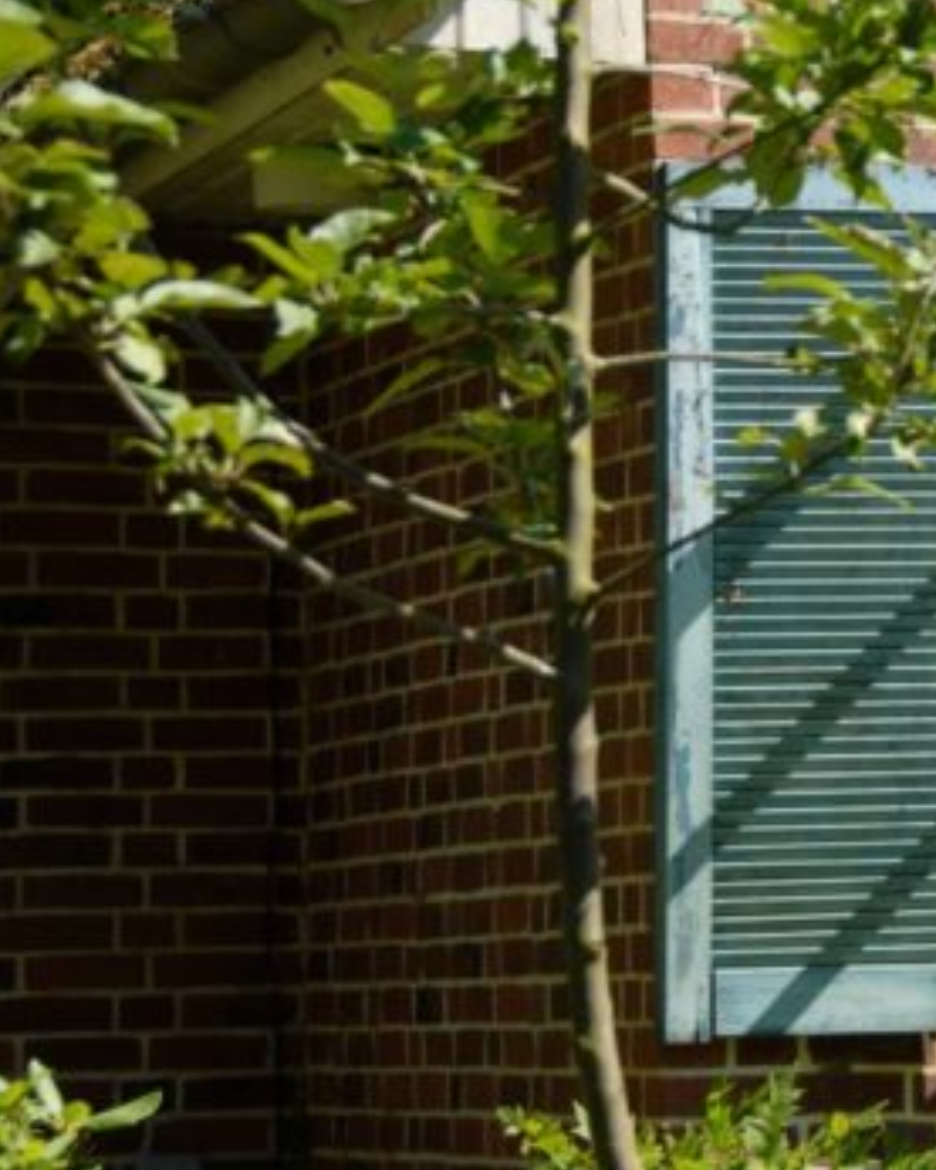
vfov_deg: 11.2
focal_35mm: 172
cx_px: 1294
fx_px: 5955
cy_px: 528
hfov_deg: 8.8
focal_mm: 55
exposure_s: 1/180
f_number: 7.1
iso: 100
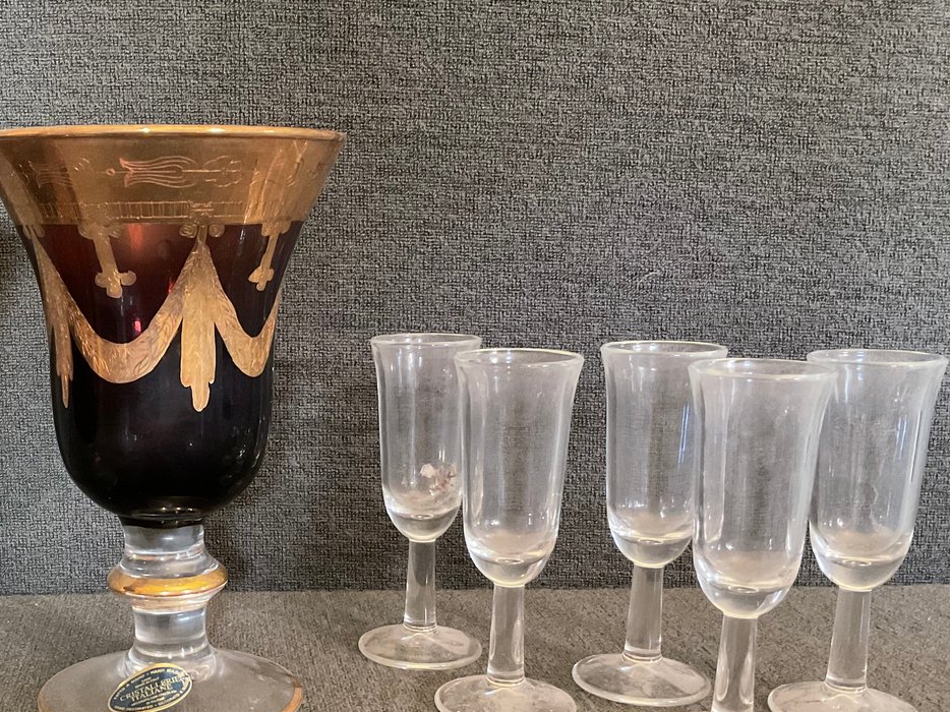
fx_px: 1290
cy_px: 496
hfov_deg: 39.4
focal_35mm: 47
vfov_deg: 30.5
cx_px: 240
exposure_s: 1/30
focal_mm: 3
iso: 500
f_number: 1.8
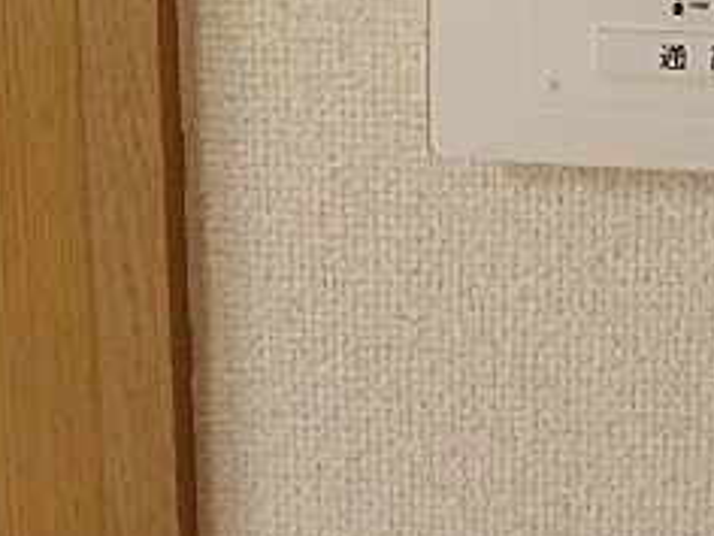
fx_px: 1176
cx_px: 684
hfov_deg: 31.7
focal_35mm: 57
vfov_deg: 23.5
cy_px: -100
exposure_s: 1/30
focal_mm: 3.7
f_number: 3.5
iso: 500
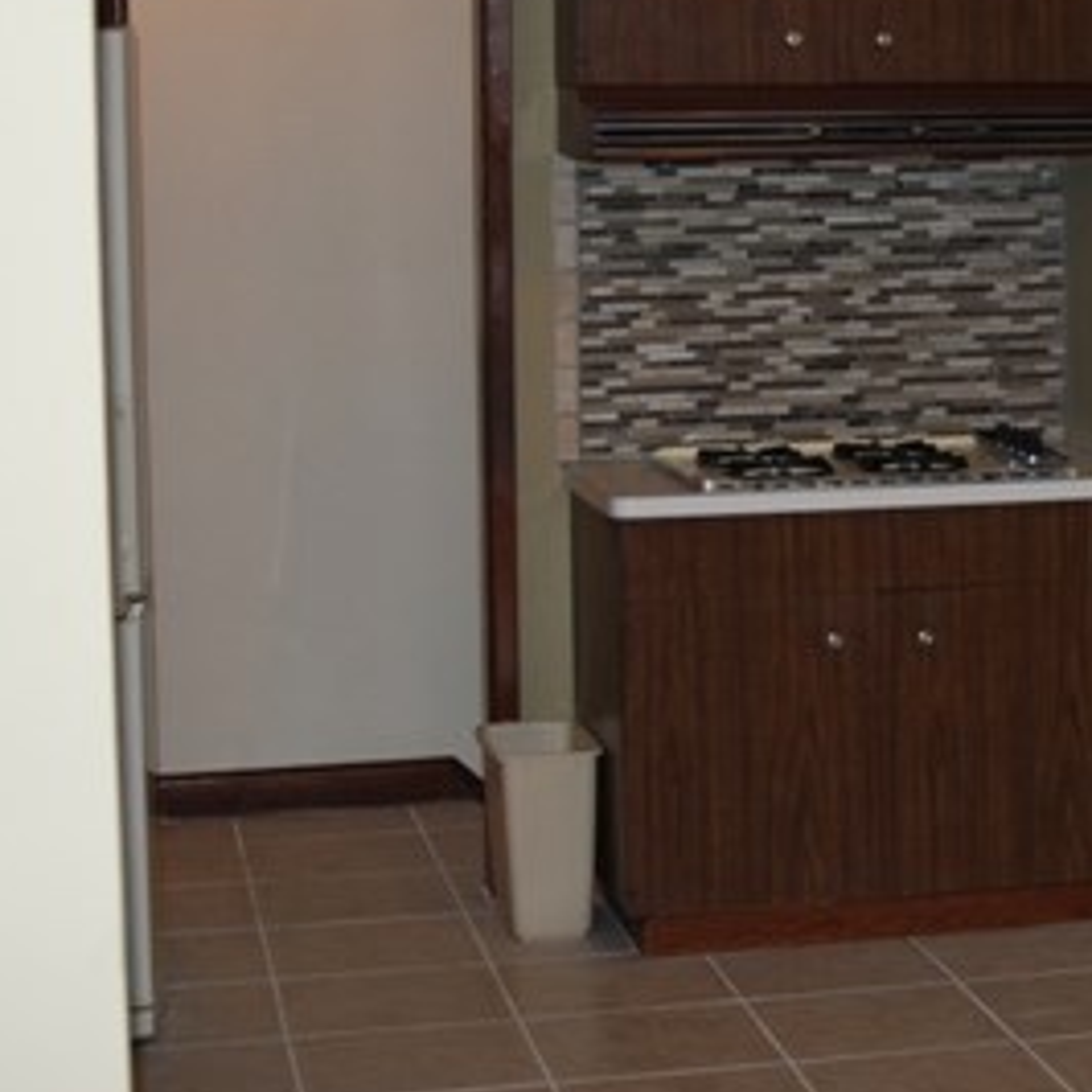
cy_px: 291
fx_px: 3069
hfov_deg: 19.6
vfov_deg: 20.0
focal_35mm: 86
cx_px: 1100
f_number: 3.3
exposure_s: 1/60
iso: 200
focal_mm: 28
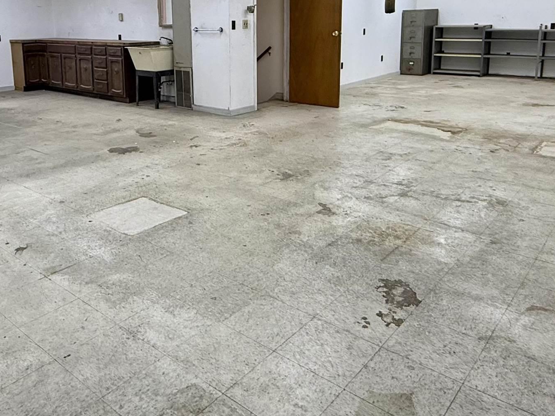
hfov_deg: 56.2
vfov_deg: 42.8
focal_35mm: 32
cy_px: 106
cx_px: 210
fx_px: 513
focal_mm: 2.22
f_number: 2.2
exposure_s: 1/120
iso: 160
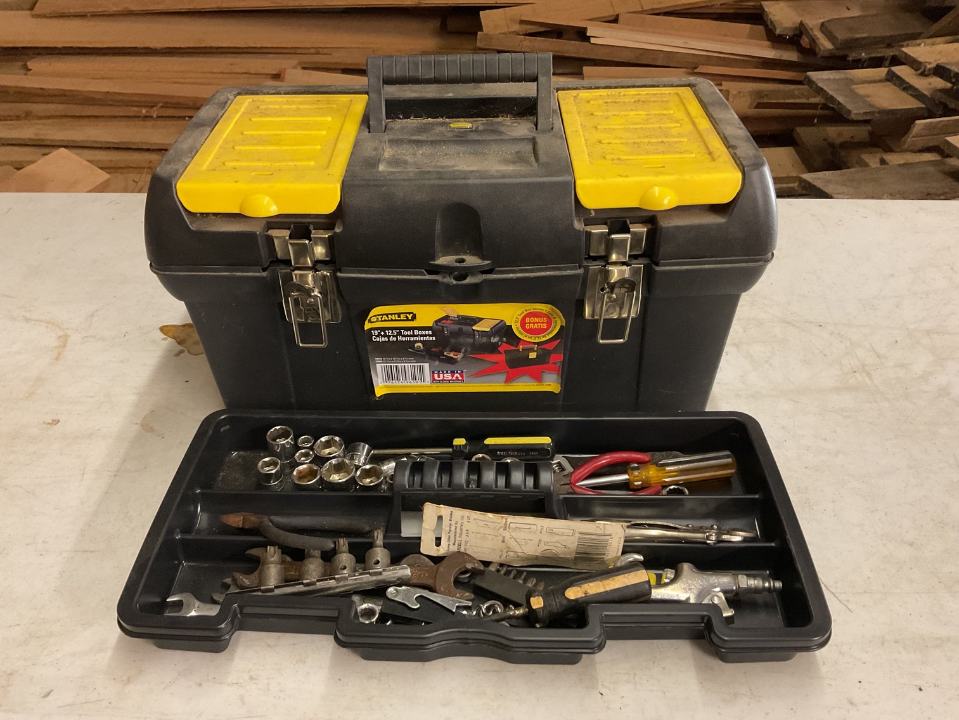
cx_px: 480
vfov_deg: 48.2
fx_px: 803
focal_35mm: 29
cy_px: 360
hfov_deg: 61.7
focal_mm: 3
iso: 320
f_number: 1.8
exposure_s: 1/40
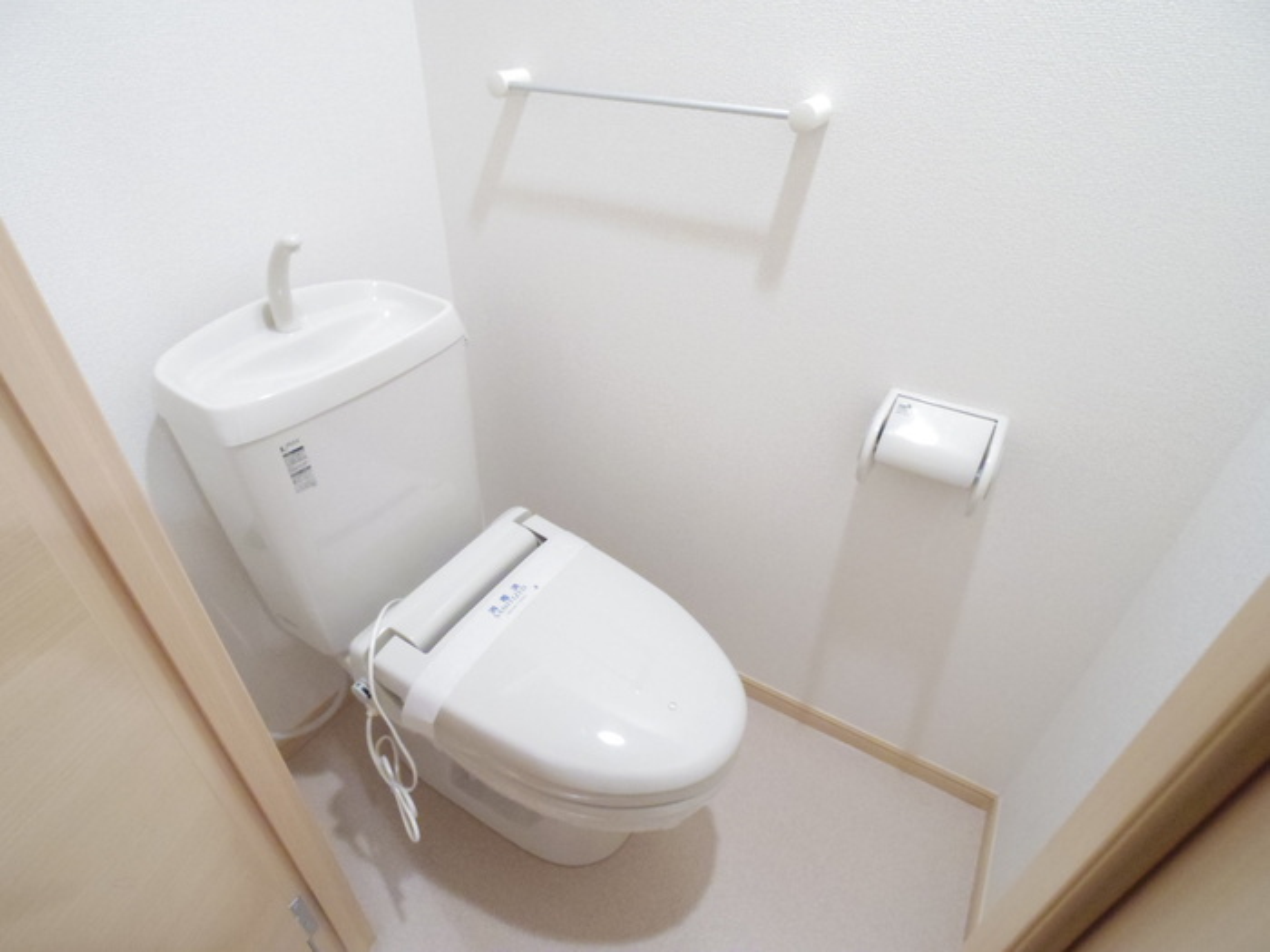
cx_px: 635
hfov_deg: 91.0
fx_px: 624
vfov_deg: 74.7
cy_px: 476
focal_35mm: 17
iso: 2000
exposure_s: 1/30
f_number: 3.7
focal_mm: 3.8
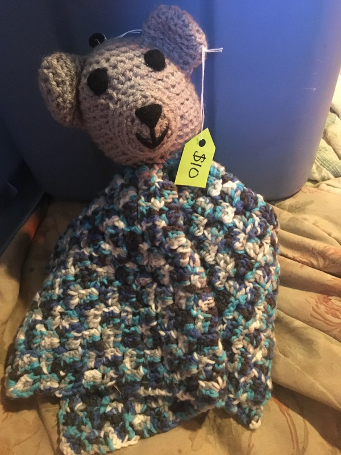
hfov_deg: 48.2
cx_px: 170
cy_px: 228
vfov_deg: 61.7
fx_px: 381
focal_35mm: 29
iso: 320
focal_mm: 4.15
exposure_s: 1/15
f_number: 2.2
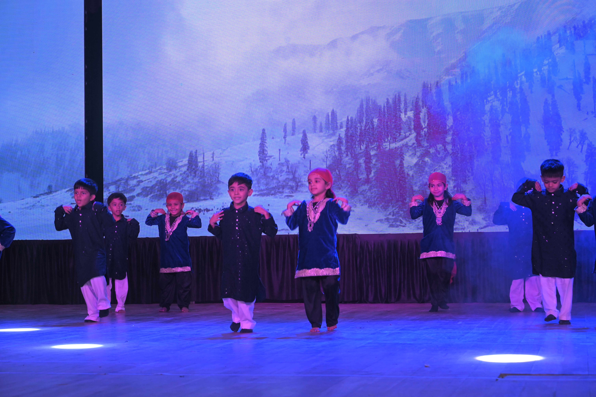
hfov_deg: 28.9
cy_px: 198
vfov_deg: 19.4
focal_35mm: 70
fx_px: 1158
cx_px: 298
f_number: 7.1
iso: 1600
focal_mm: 70
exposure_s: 1/125
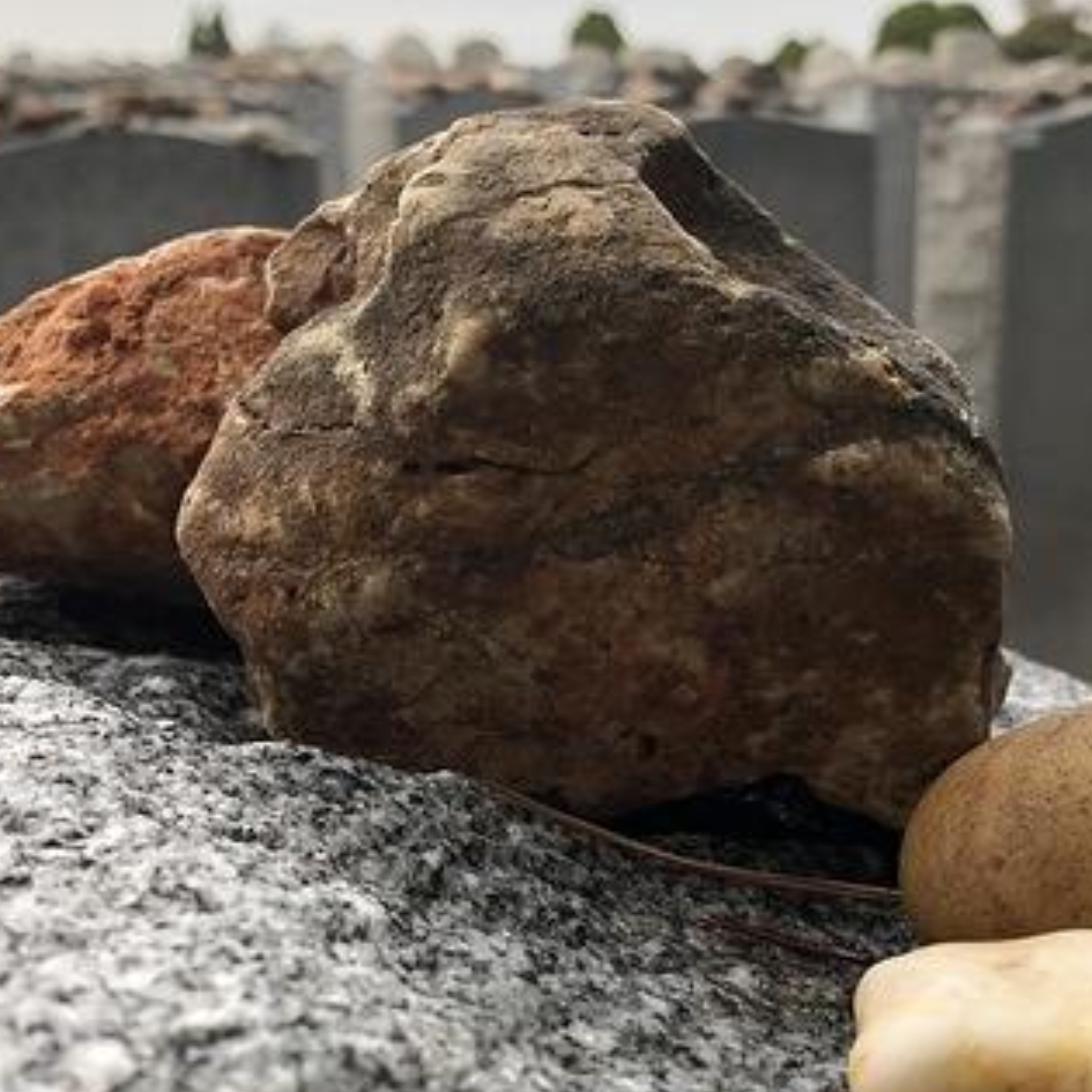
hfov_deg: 32.7
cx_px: 669
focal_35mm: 52
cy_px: 527
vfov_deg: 32.8
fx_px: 1856
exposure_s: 1/375
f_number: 1.8
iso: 20
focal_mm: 3.99
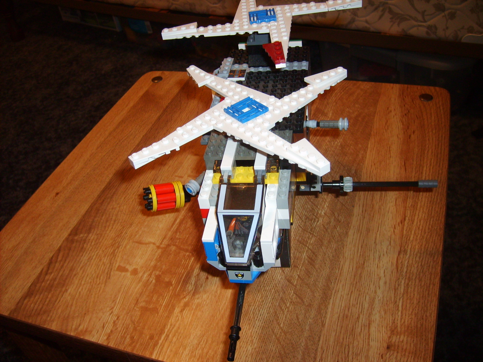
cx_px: 242
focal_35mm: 35
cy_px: 181
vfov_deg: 40.7
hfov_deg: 52.6
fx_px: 488
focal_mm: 5.8
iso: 100
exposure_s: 1/45
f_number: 2.8
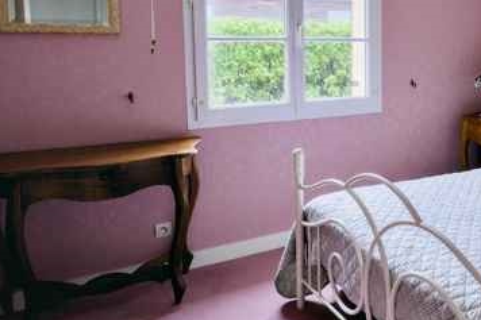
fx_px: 481
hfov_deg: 48.9
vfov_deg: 36.2
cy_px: 90
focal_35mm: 36
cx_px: 409
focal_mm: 16
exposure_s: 1/40
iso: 800
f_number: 8
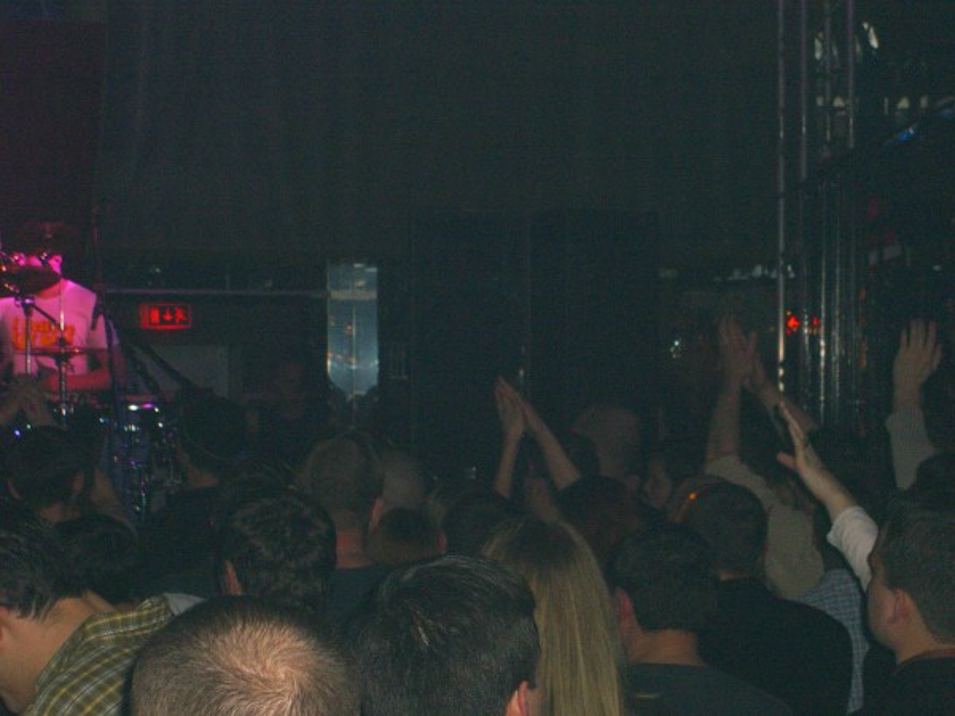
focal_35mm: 114
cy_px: 358
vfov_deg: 13.0
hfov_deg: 17.3
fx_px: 3145
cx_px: 478
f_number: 5.1
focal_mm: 23.7
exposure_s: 1/60
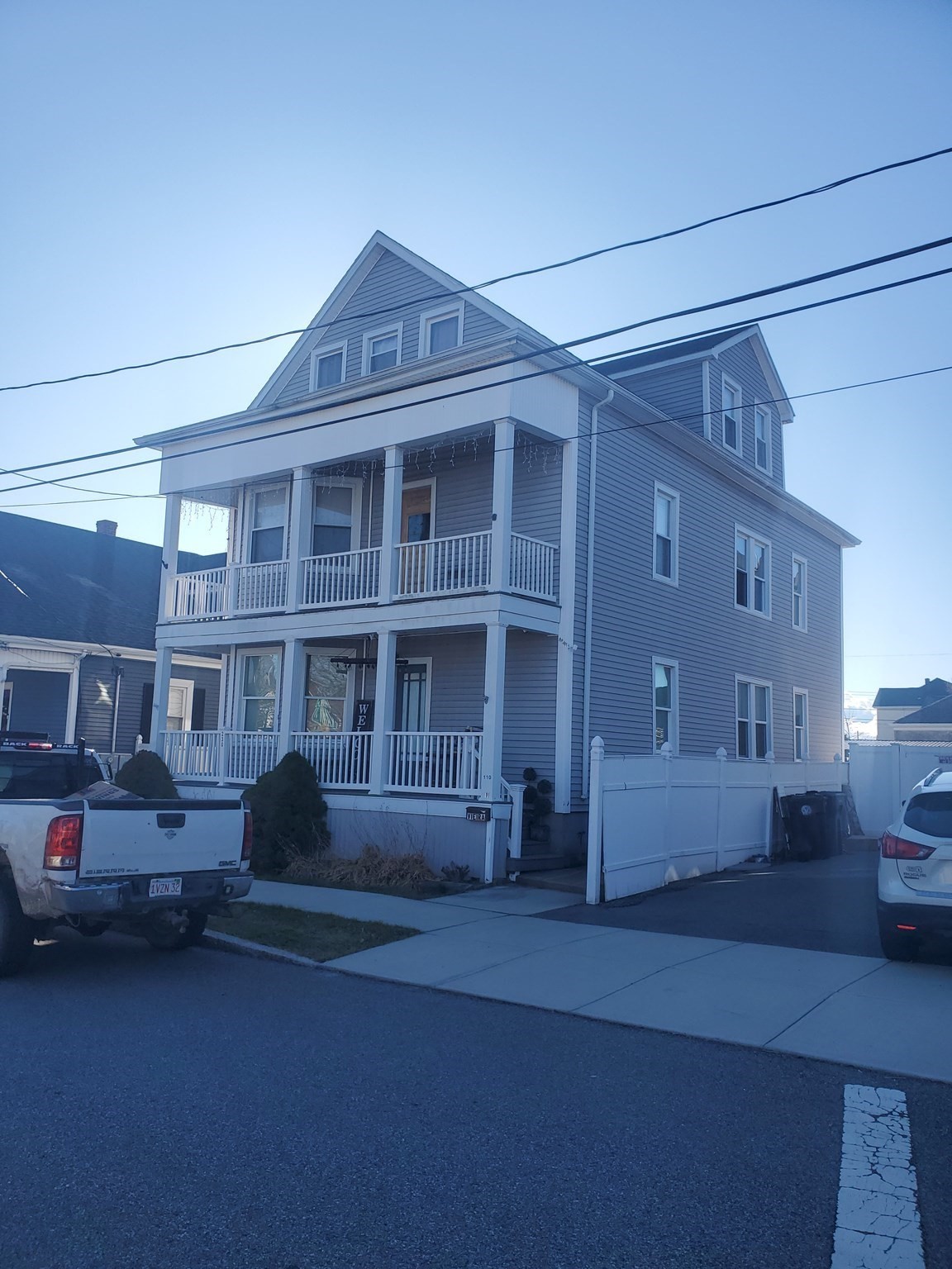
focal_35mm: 26
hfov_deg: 53.1
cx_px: 476
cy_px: 634
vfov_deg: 67.3
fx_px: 953
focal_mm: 4.3
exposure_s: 1/1170
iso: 50
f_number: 2.4
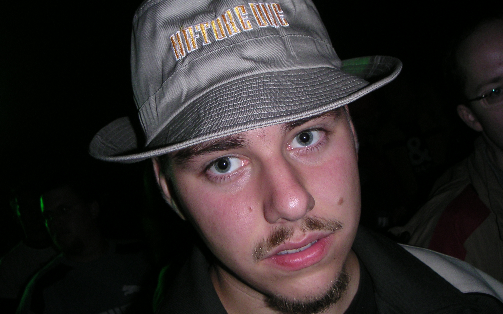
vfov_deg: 31.2
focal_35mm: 41
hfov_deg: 48.2
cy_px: 139
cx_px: 247
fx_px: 562
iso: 100
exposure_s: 1/45
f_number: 6.7
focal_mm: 6
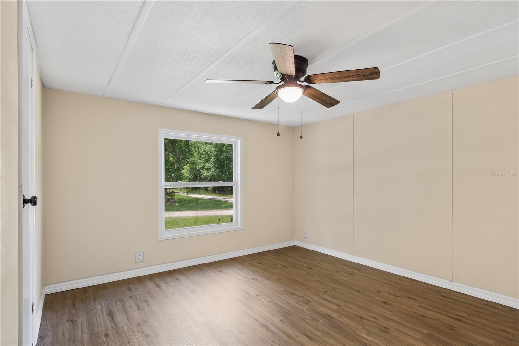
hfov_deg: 95.0
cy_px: 173
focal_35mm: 16
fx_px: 238
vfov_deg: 72.0
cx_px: 260
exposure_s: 1
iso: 100
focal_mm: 11
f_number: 9
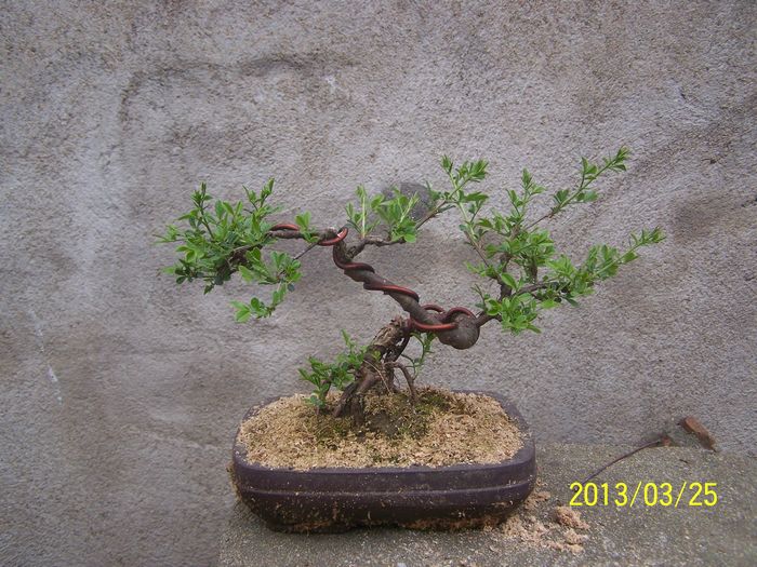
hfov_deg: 49.0
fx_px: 831
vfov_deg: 37.7
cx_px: 378
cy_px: 284
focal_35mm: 38
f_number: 2.8
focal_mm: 6.3
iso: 80
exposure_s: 1/60
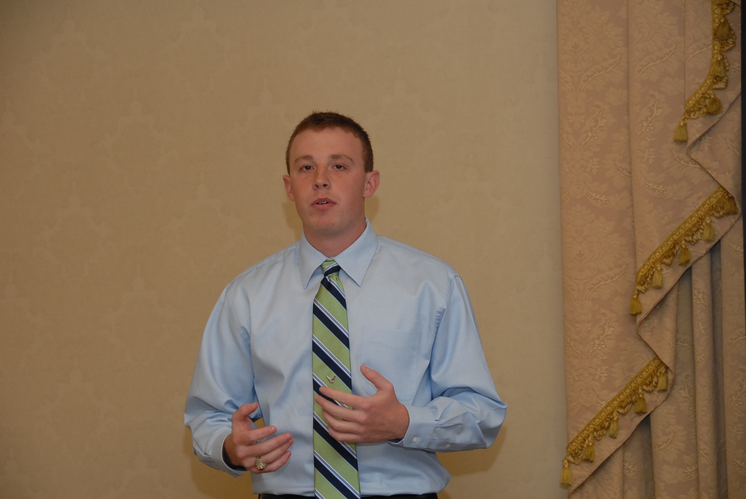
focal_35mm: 123
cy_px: 250
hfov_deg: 16.6
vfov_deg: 11.2
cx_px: 373
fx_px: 2552
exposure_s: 1/60
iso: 400
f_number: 5.6
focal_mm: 82
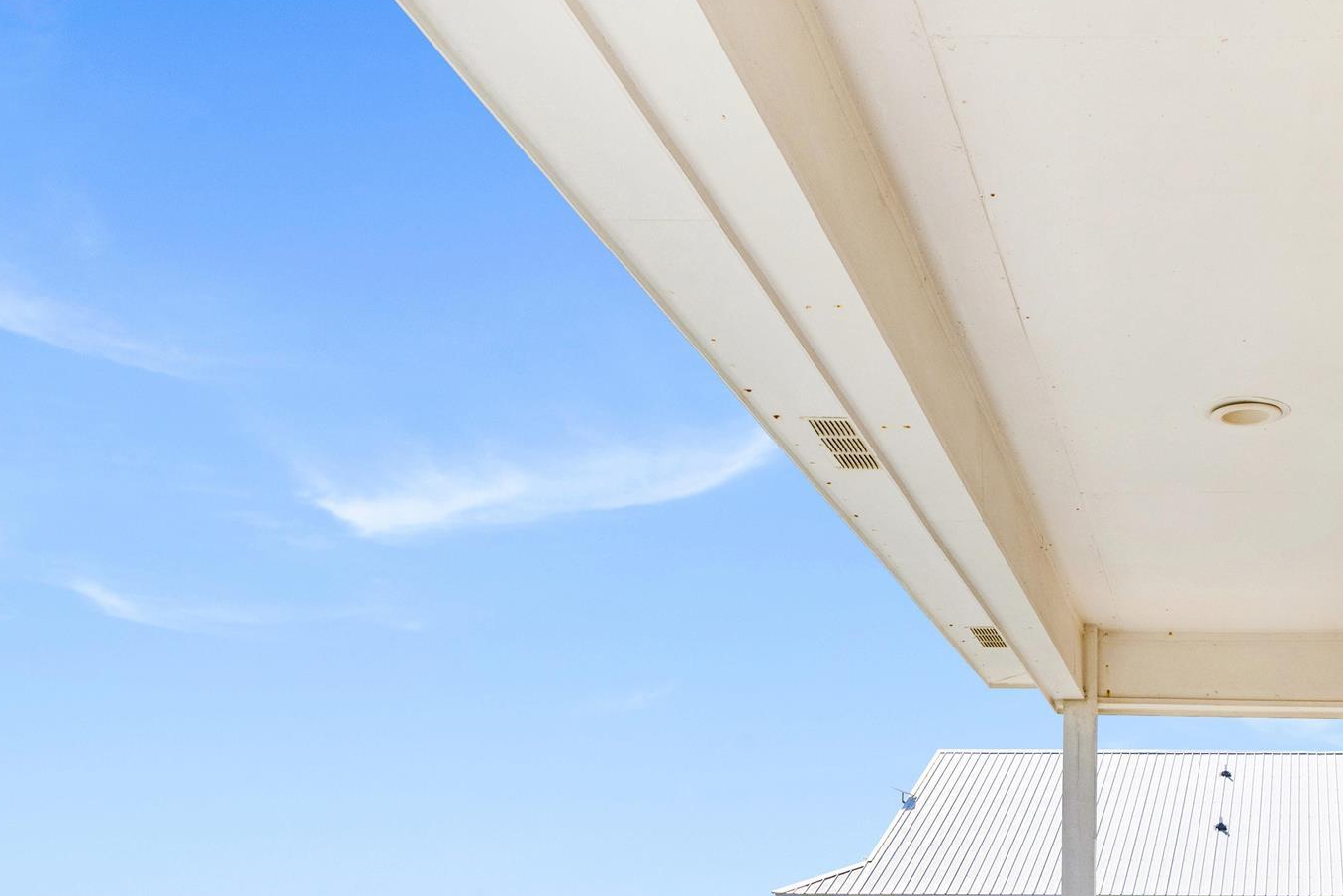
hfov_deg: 41.5
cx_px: 1228
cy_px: 970
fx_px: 1604
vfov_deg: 28.5
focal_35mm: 43
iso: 400
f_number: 11
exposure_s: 1/1000
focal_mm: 19
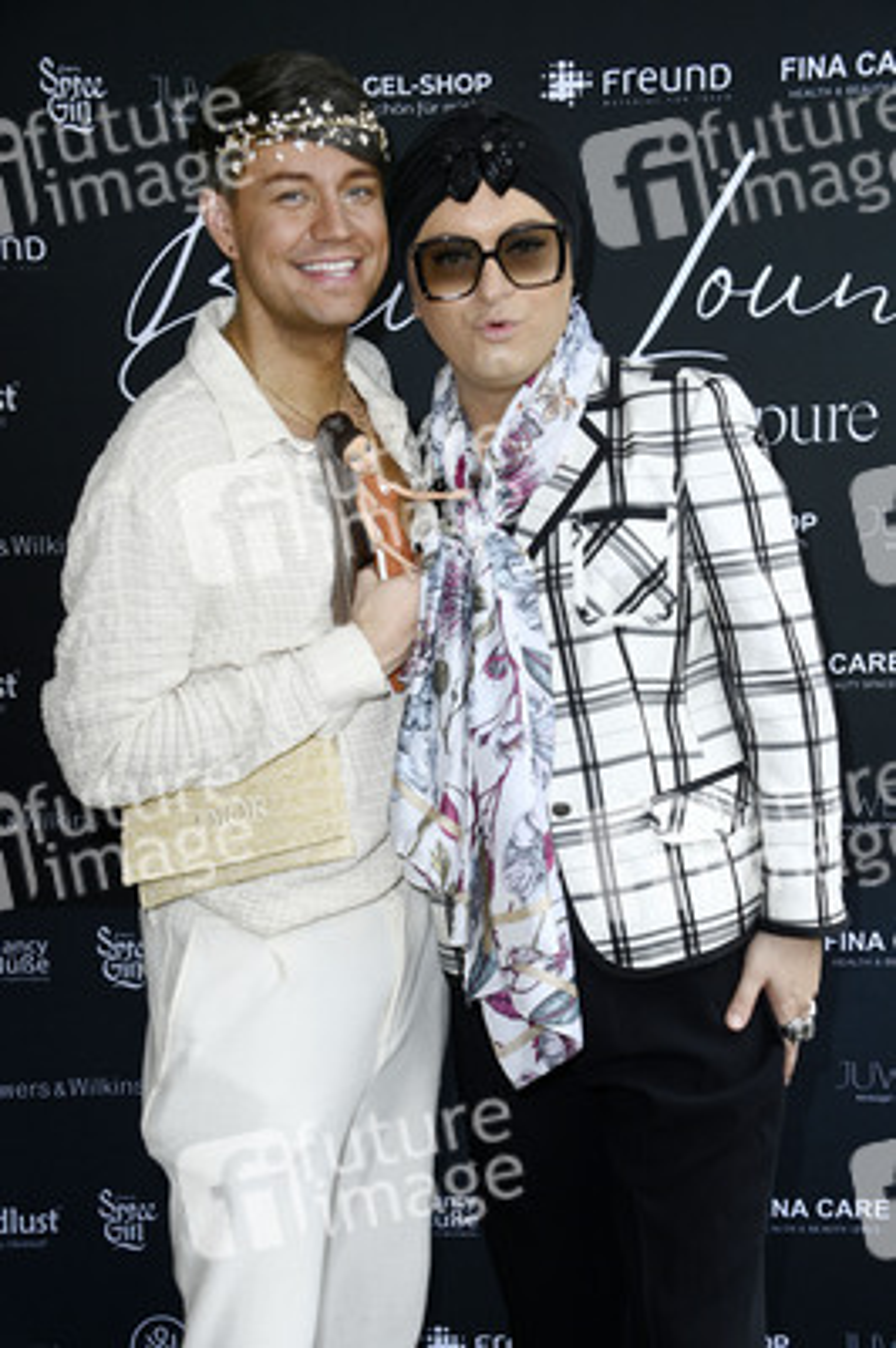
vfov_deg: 41.1
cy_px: 674
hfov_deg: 28.0
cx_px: 448
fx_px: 1795
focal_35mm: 48
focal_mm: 48
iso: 320
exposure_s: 1/200
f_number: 5.6
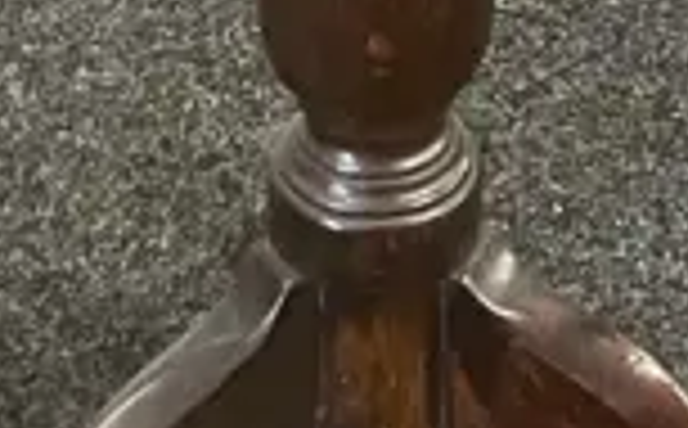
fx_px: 3724
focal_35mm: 199
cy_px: -748
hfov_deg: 10.6
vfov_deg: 6.2
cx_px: 400
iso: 320
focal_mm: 3.99
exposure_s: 1/50
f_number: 1.8
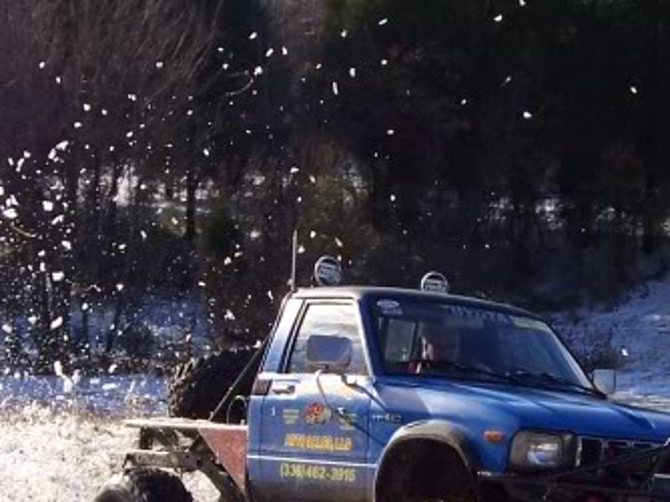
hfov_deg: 15.5
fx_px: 2456
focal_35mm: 127
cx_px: 481
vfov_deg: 11.6
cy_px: 436
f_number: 6.7
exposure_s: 1/250
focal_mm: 8.6
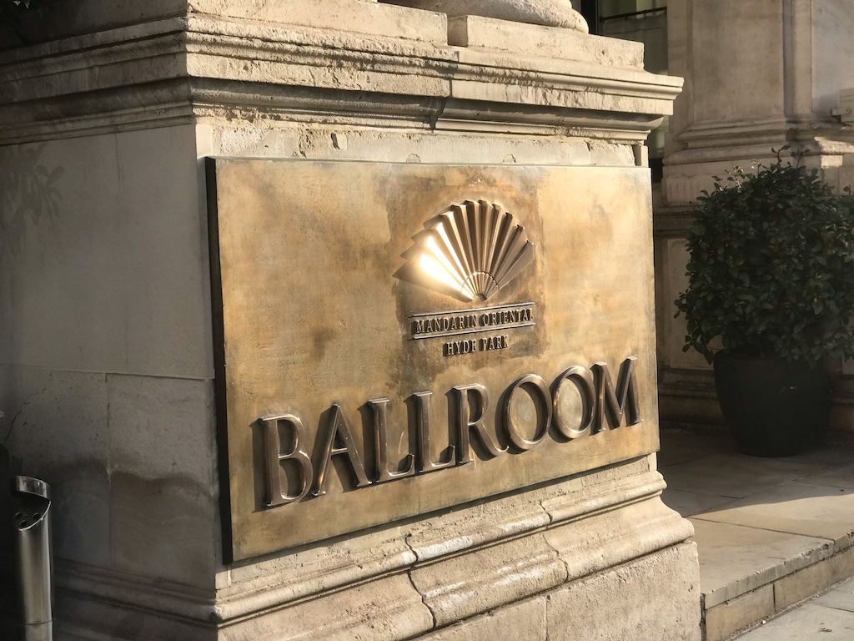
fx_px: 1406
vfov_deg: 25.7
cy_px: 320
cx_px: 427
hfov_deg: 33.8
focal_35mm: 57
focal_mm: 6.6
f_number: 2.8
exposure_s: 1/207
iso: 20
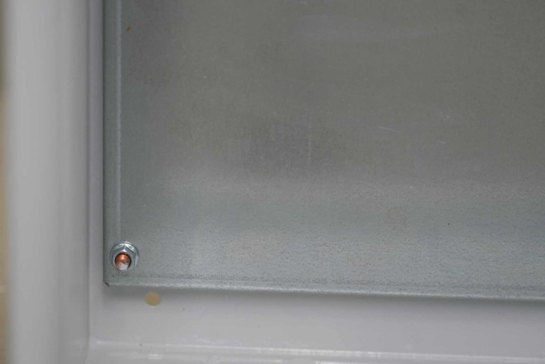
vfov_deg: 13.8
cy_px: 182
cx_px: 272
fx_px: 1499
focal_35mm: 99
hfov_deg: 20.6
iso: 1250
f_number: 4
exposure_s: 1/125
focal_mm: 99
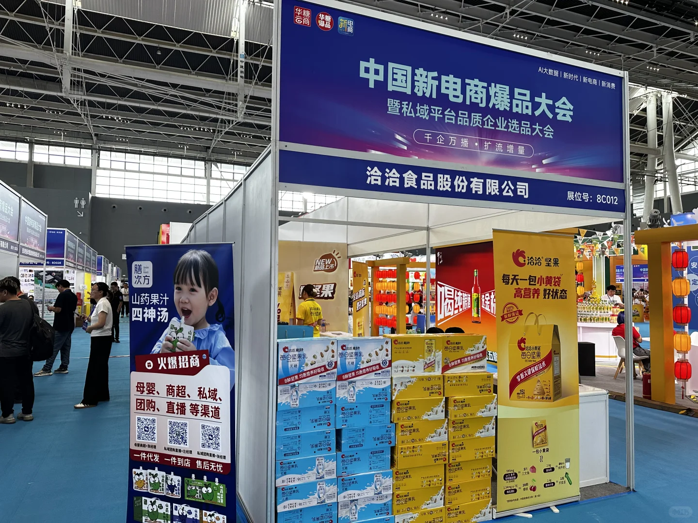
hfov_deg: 71.6
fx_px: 484
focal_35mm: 24
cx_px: 349
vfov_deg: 56.8
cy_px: 262
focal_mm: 6.86
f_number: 1.78
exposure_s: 1/100
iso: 160
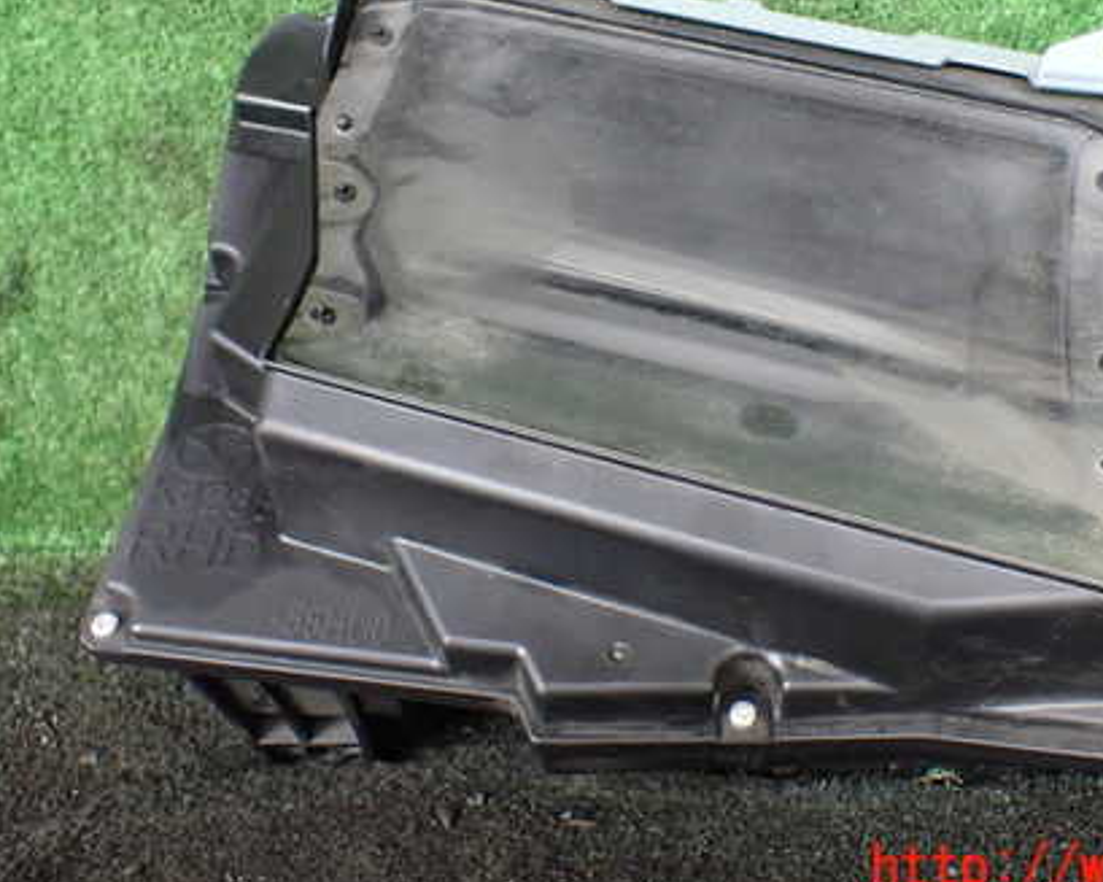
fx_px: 1403
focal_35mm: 43
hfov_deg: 42.7
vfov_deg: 34.6
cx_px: 672
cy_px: 297
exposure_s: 1/125
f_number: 2.3
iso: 500
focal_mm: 5.4
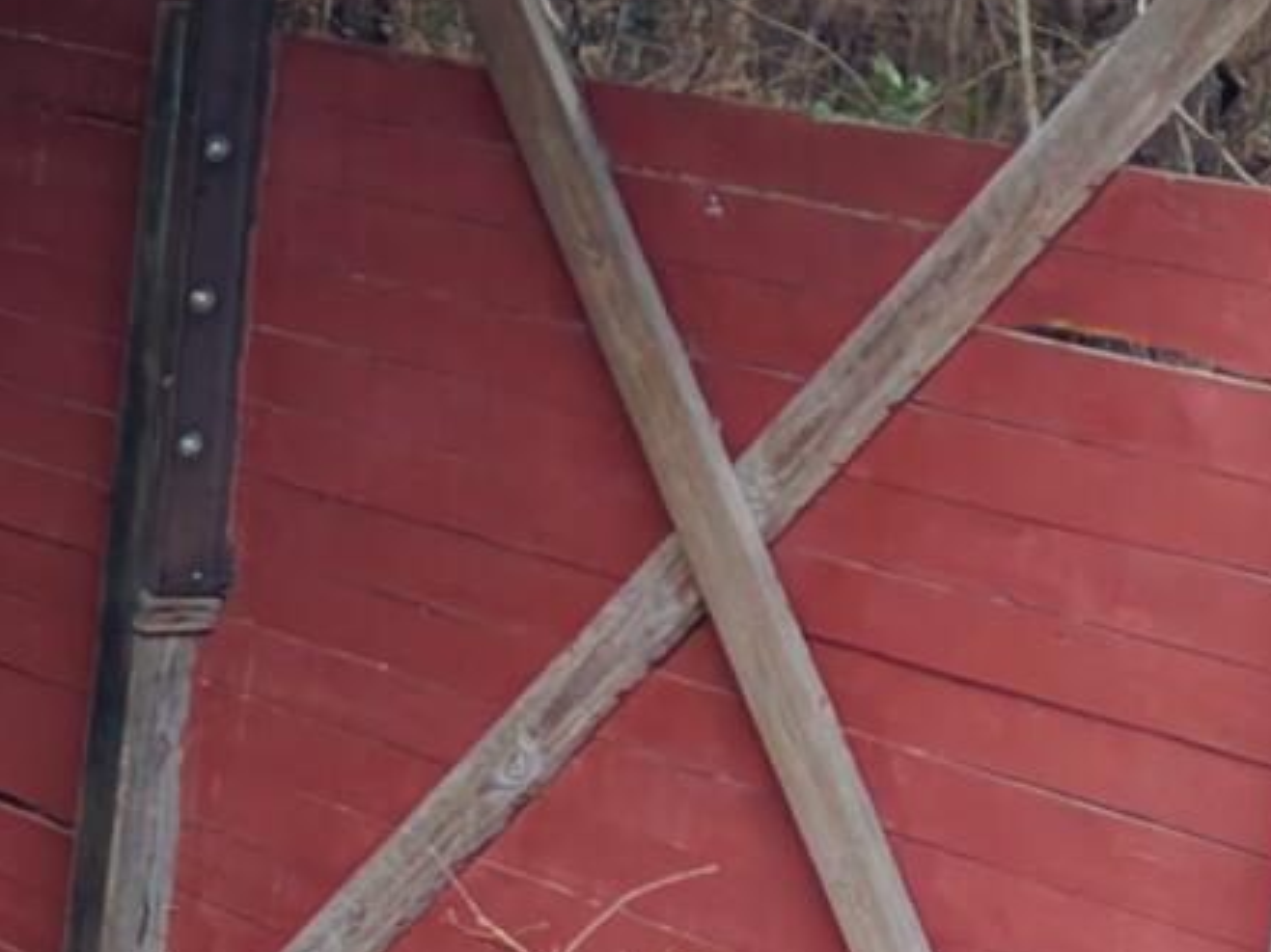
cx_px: -2797
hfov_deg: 9.1
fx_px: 6020
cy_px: 431
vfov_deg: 9.0
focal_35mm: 164
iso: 400
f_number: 1.8
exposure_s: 1/400
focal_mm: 8.67
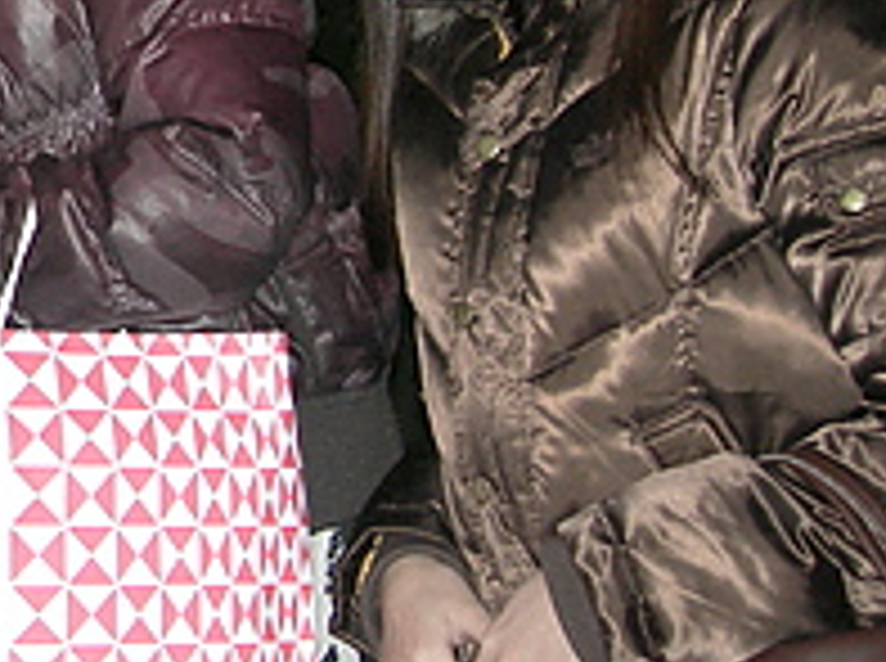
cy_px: 45
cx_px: -427
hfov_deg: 15.7
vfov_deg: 12.6
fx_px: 2964
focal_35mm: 116
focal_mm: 7.8
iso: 68
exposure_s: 1/60.1
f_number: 2.8
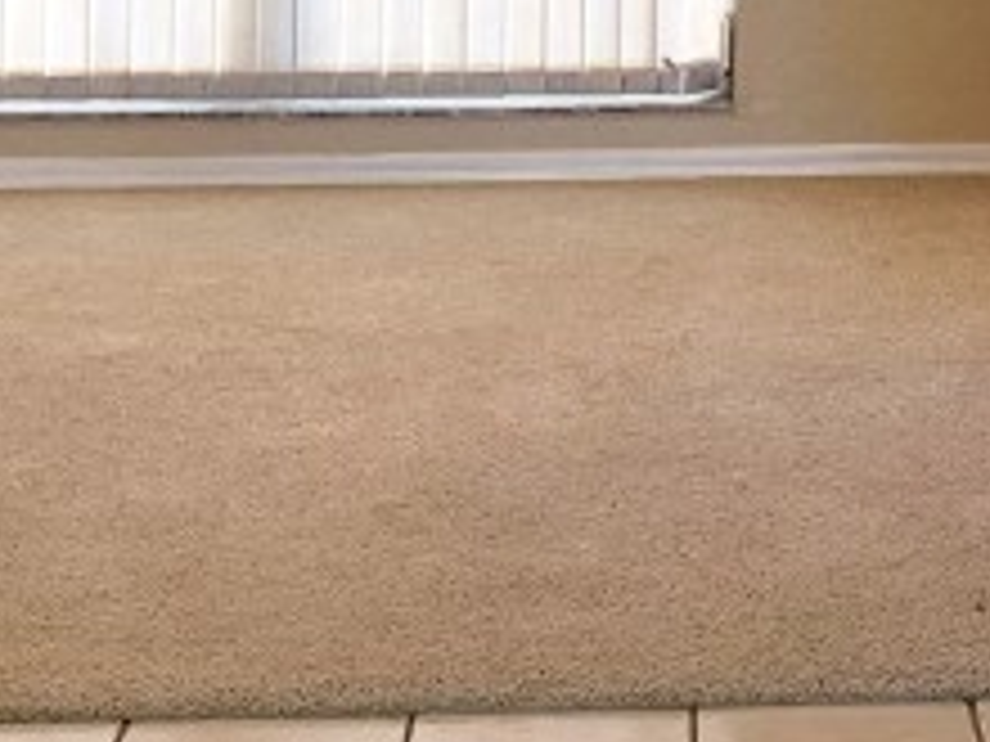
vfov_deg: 11.5
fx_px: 3461
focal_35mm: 121
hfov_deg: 16.0
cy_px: -517
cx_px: 999
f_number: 1.8
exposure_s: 1/60
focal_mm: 4.25
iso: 64
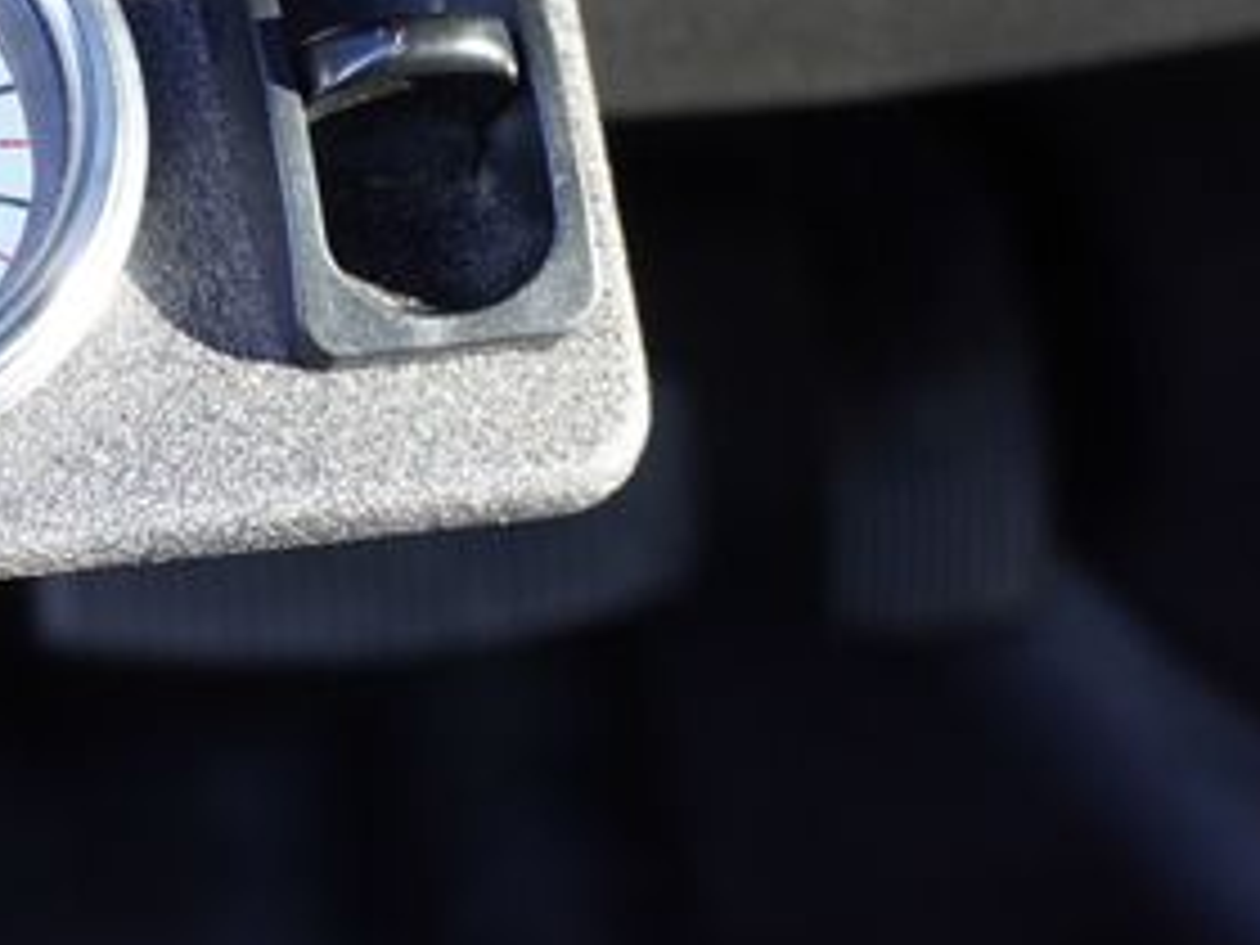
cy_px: 220
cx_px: -22
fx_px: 3243
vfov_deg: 16.5
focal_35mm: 89
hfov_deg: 21.2
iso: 640
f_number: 4.5
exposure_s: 1/60
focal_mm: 27
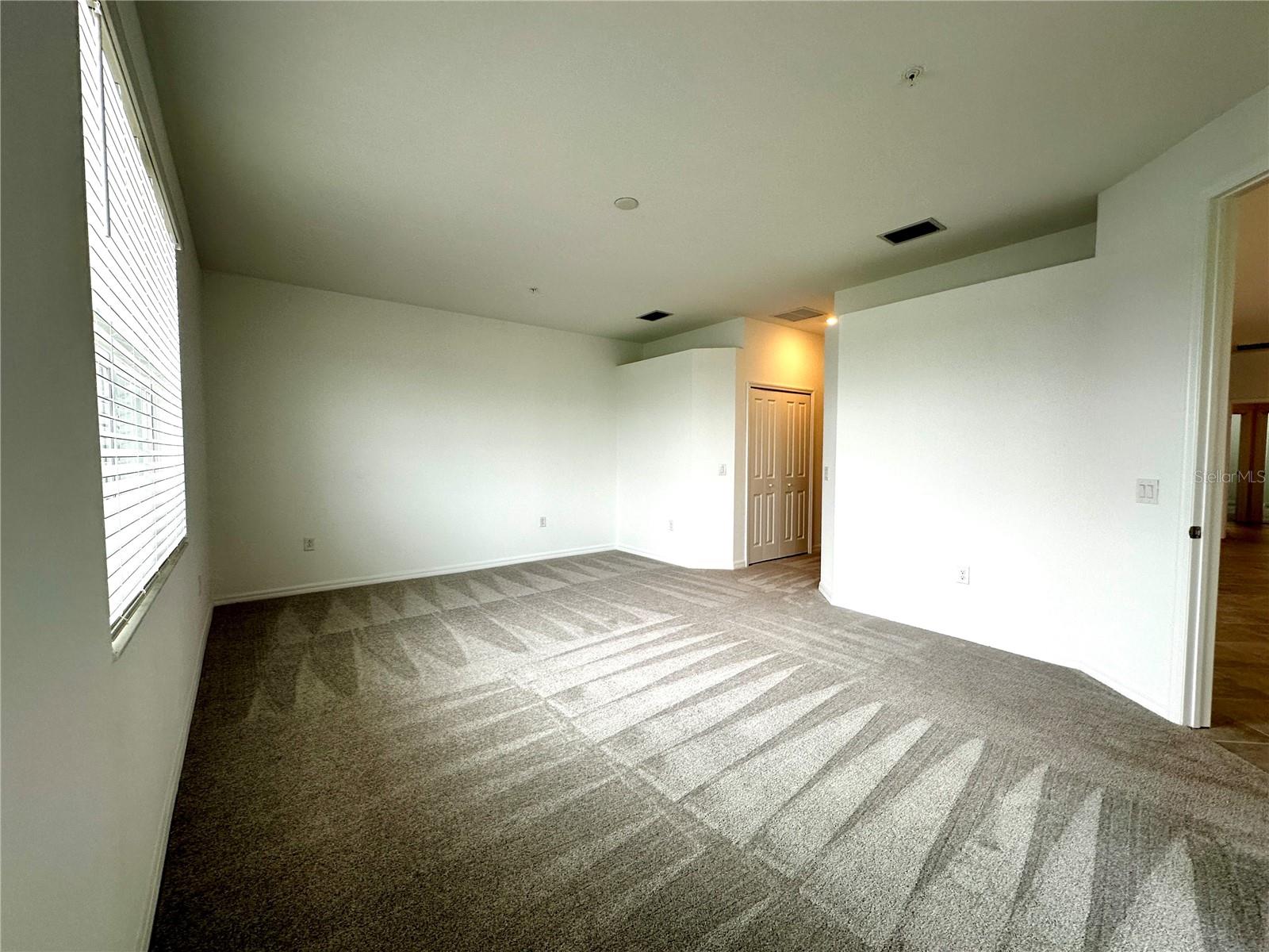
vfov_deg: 85.7
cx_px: 634
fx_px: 513
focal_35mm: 14
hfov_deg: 102.1
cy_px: 476
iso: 64
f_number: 2.2
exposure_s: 1/120
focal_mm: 2.22
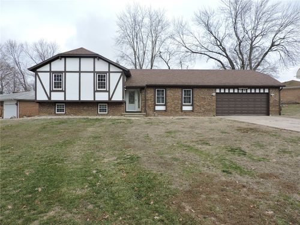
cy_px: 112
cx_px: 150
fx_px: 208
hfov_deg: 71.6
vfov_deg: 56.8
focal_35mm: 24
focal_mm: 4.3
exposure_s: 1/500
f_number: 3
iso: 100
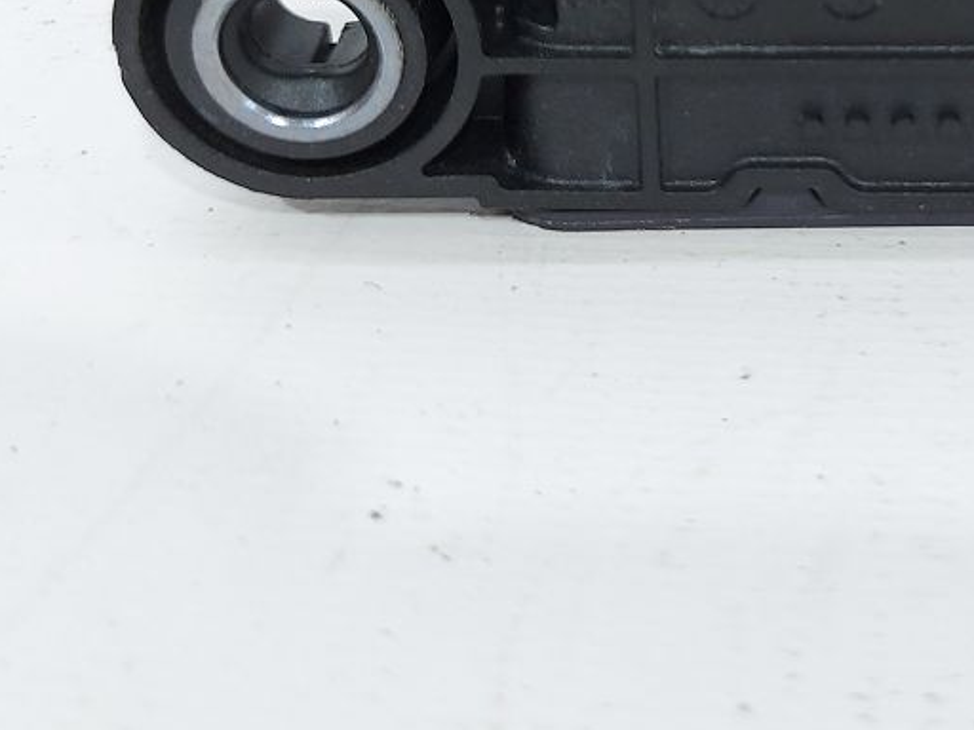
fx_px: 1829
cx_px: 884
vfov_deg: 21.0
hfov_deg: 28.6
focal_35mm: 65
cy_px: -144
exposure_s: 1/50
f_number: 1.8
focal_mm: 5.23
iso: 64
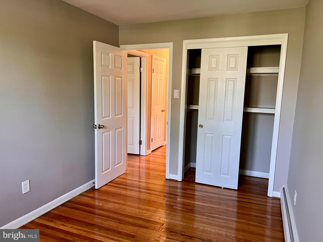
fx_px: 243
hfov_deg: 67.3
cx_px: 162
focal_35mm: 26
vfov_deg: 53.1
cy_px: 121
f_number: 1.5
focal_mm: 5.7
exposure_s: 1/60
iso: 200
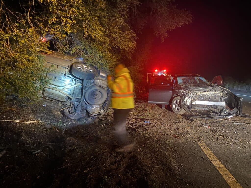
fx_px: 189
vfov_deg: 53.1
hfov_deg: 67.3
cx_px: 126
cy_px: 94
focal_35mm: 26
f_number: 1.8
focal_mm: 4.25
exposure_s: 1/14
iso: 1000
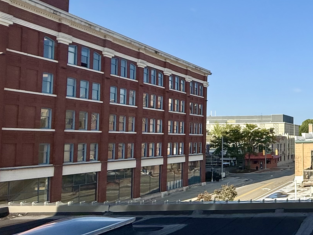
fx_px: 316
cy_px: 121
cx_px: 381
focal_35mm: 35
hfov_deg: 38.1
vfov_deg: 40.7
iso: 50
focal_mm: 2.22
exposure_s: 1/2410
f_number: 2.2
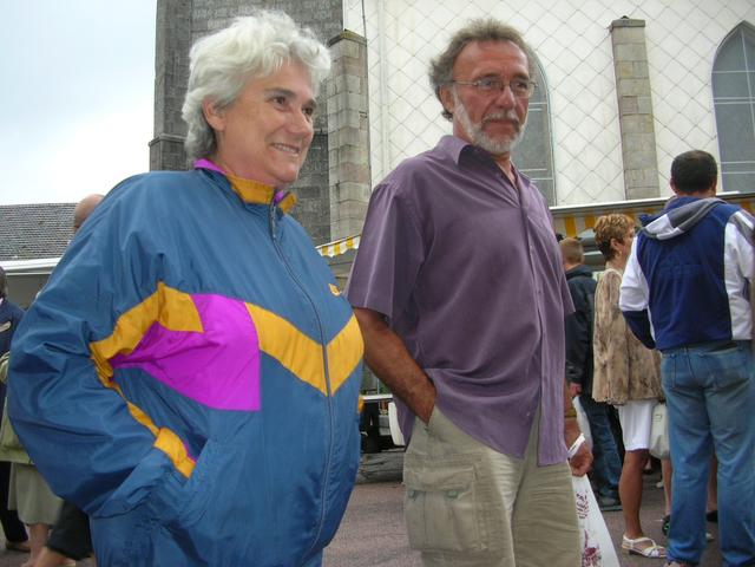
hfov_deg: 52.6
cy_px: 284
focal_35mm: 35
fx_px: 763
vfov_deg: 40.7
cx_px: 378
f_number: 2.8
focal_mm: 5.8
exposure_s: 1/30
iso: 50
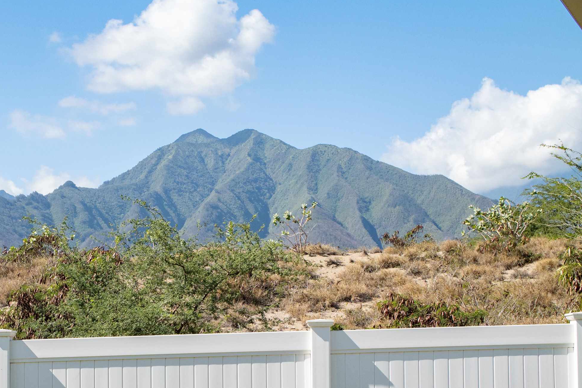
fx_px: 1164
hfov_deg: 27.6
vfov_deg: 18.7
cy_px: 327
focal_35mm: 72
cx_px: 131
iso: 400
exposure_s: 1/640
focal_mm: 22
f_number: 5.6
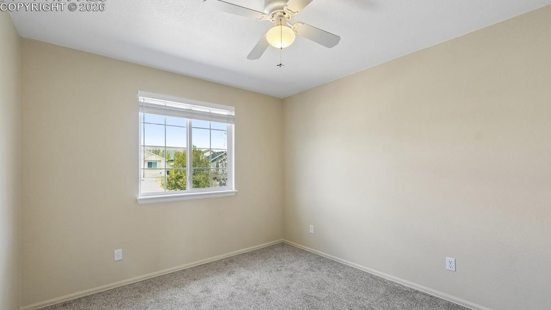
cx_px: 279
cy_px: 168
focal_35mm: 16
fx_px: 234
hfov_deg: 99.4
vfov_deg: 66.9
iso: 640
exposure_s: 1/50
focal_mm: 10
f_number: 9
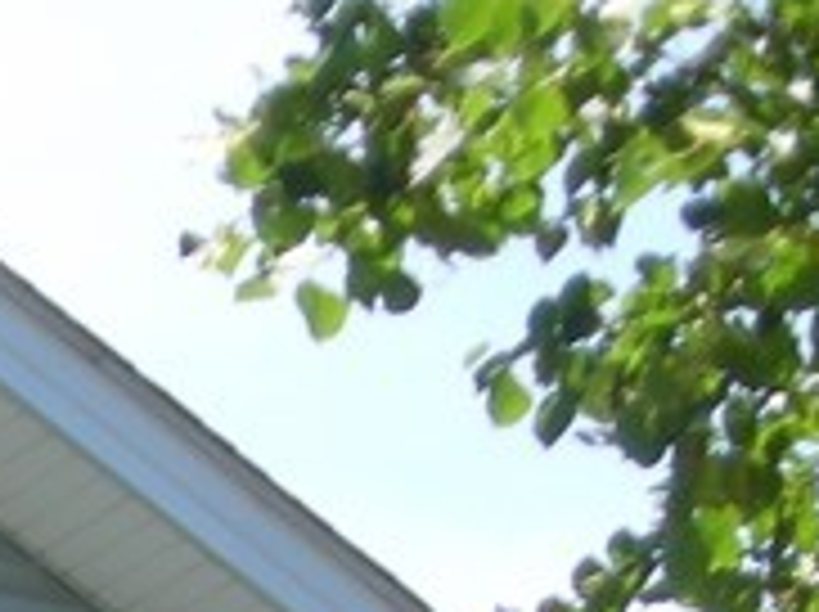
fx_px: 5056
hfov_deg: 8.7
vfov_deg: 6.5
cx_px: -891
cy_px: 1683
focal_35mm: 214
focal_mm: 6.3
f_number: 3.2
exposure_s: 1/302
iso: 50
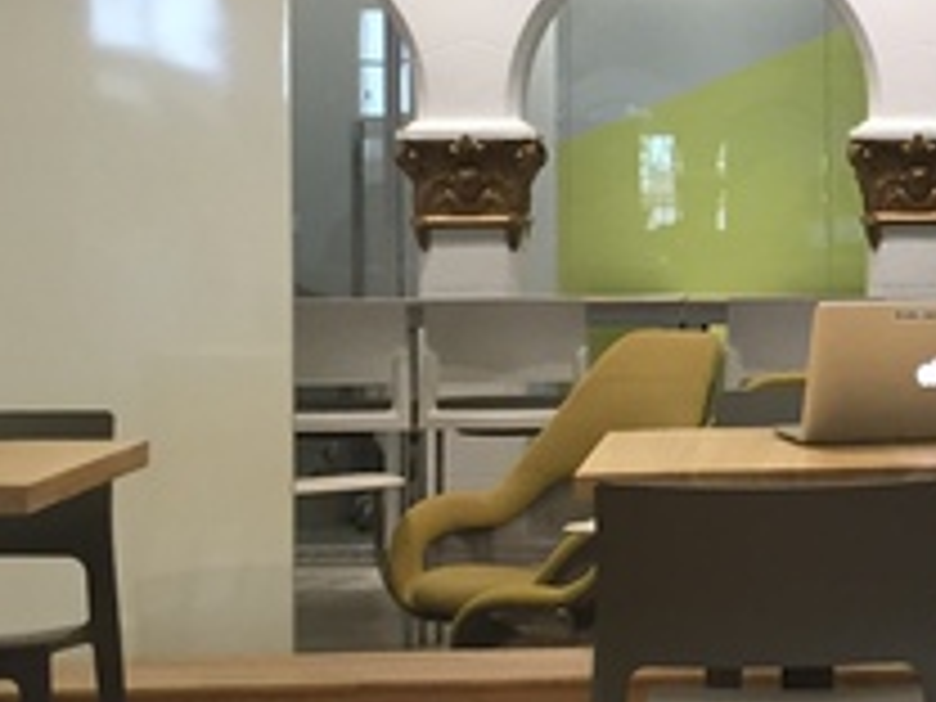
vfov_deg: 13.0
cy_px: 220
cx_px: 1251
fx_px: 3083
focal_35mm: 114
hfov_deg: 16.3
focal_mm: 4.15
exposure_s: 1/30
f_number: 2.2
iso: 80
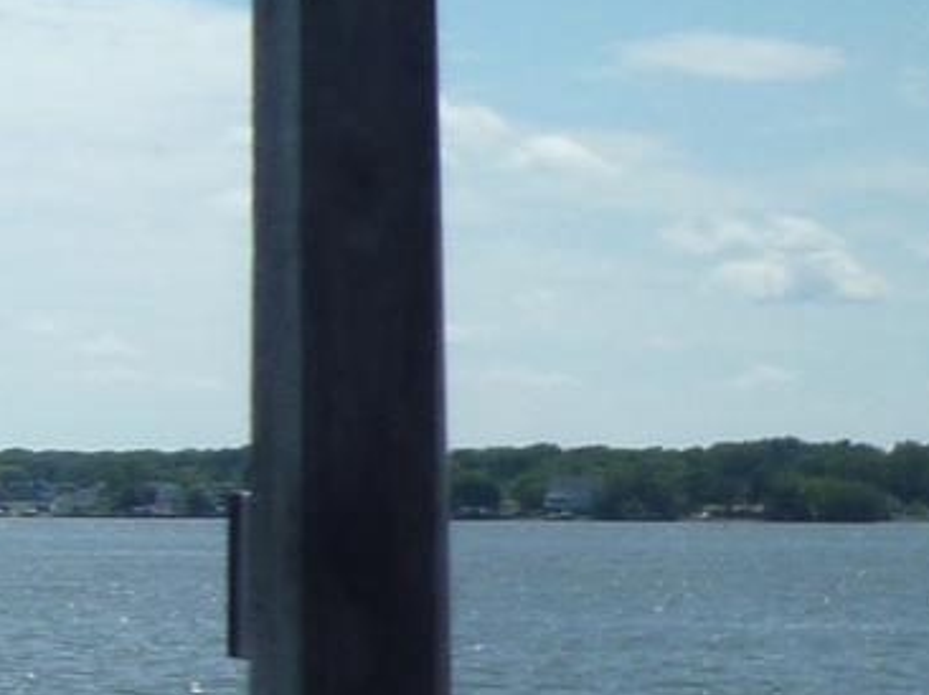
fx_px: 3755
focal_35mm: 140
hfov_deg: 11.0
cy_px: 431
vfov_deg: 10.6
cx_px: -1551
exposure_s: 1/800
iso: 80
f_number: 4
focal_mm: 4.4
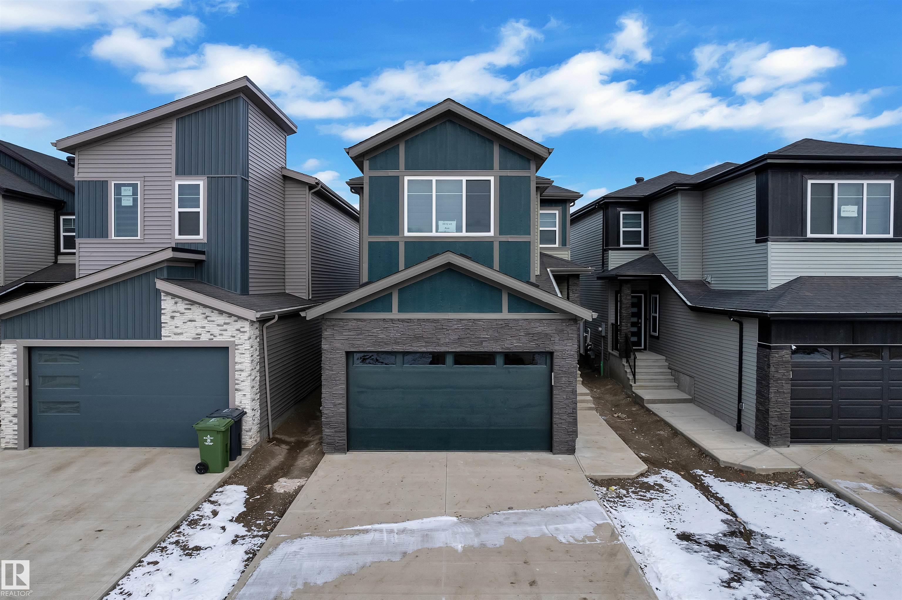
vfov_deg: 57.2
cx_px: 451
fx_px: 551
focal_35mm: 22
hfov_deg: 78.6
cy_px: 300
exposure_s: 1/1250
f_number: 2.4
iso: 100
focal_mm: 8.38
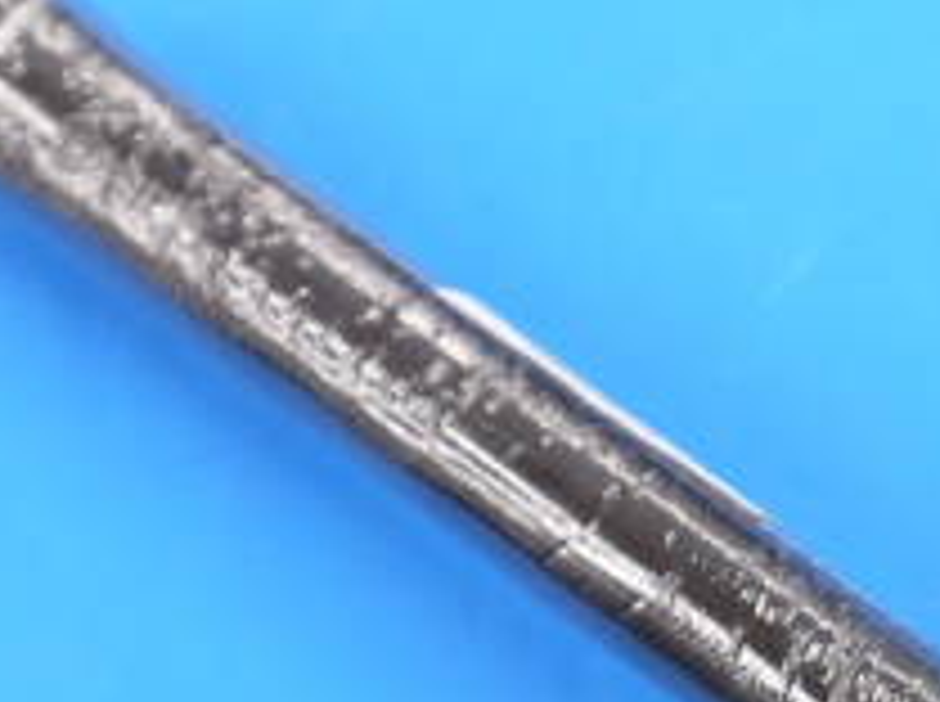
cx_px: 962
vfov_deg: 8.2
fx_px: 4825
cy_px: 788
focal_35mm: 178
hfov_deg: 11.0
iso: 320
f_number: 4.9
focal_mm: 29
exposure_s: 1/60
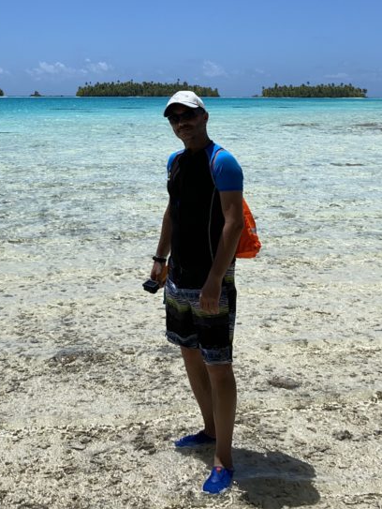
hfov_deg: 29.6
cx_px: 136
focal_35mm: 49
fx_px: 720
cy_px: 59
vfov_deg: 36.6
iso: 32
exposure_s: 1/6410
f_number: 1.8
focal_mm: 4.25
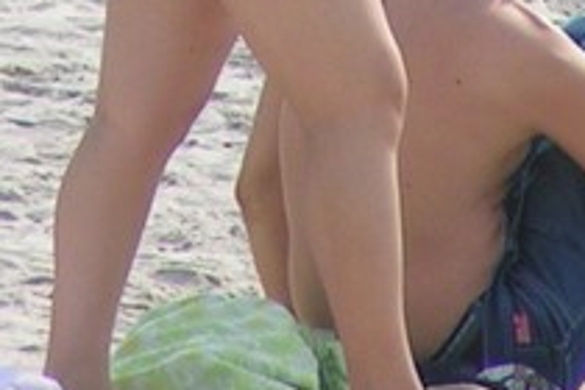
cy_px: -815
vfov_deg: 0.7
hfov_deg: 1.0
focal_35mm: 2008
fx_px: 32627
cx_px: 33
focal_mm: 58
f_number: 4.5
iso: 50
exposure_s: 1/640
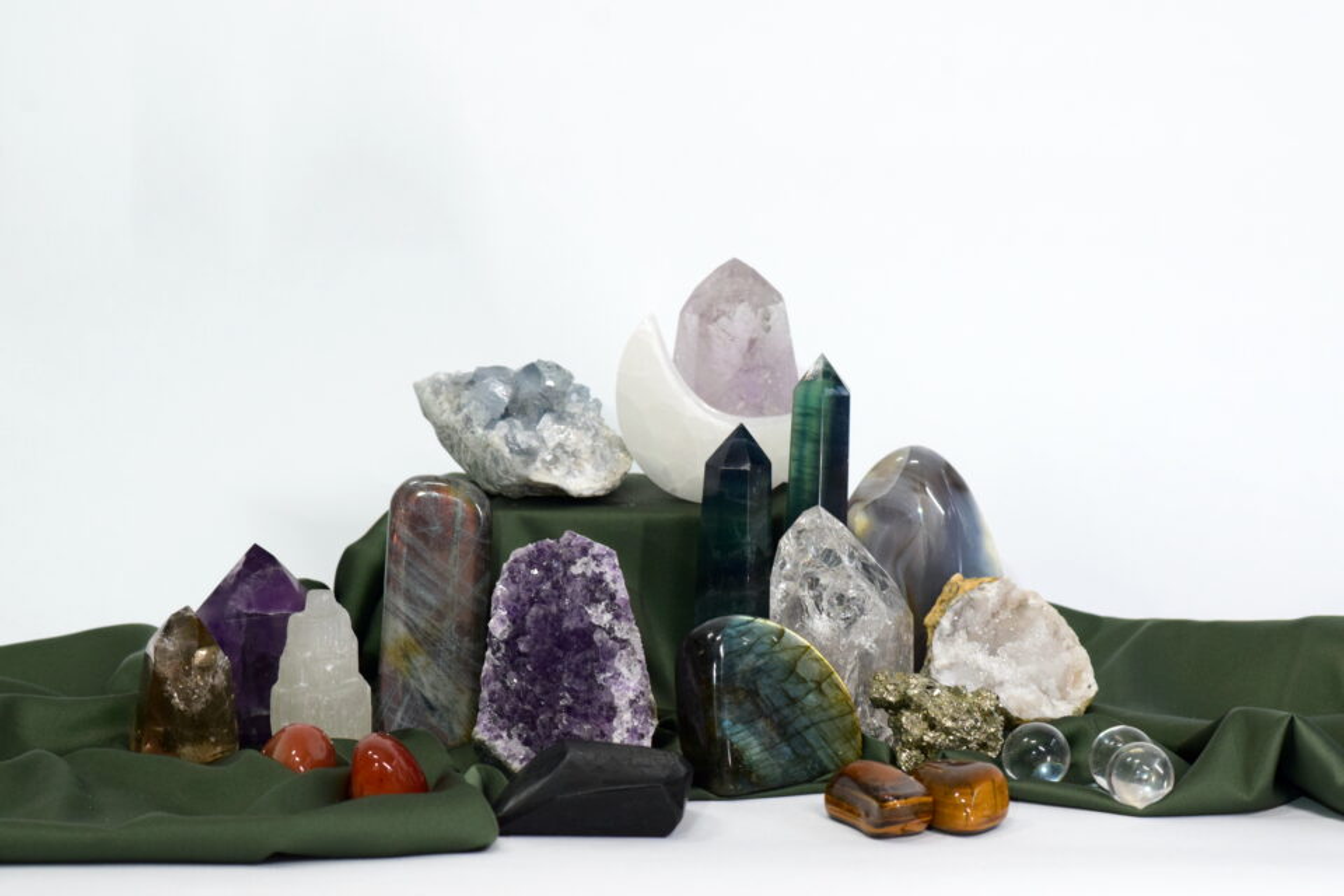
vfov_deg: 10.8
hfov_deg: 16.1
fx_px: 4760
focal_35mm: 128
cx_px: 672
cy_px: 448
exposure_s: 1/125
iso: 2000
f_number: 8
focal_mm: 85
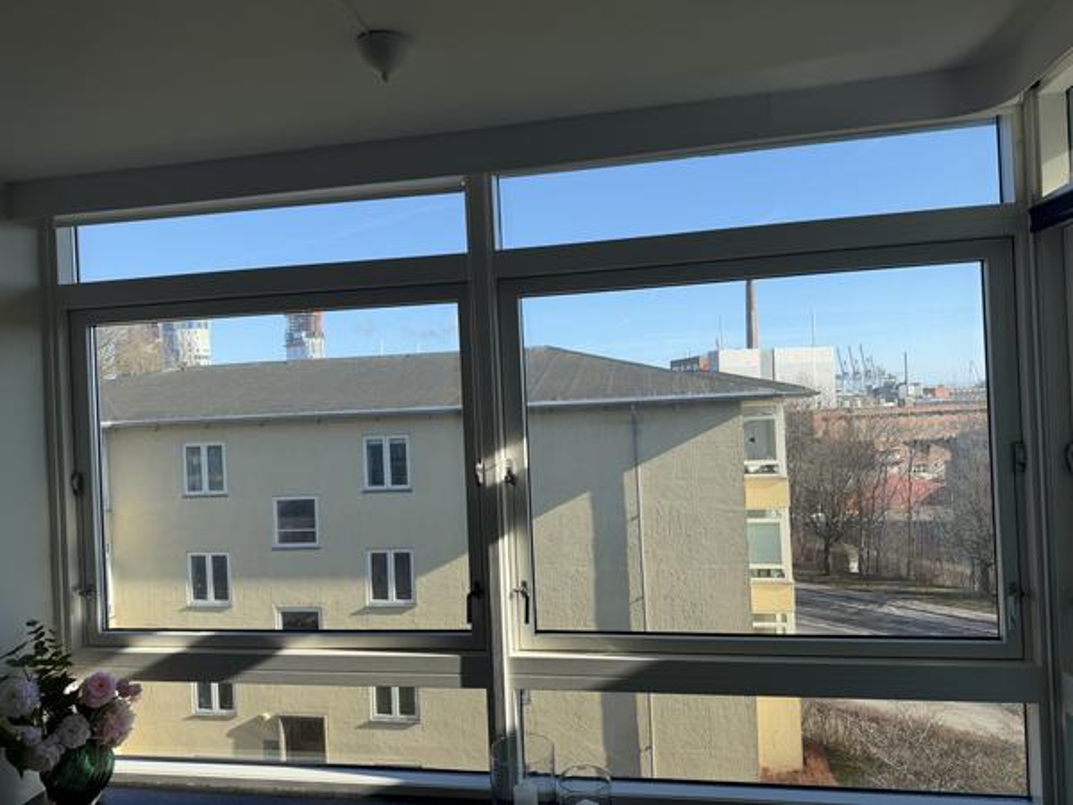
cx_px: 536
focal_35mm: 24
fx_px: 744
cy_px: 402
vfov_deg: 56.8
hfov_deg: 71.6
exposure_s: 1/2232
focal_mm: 6.76
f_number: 1.78
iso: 80
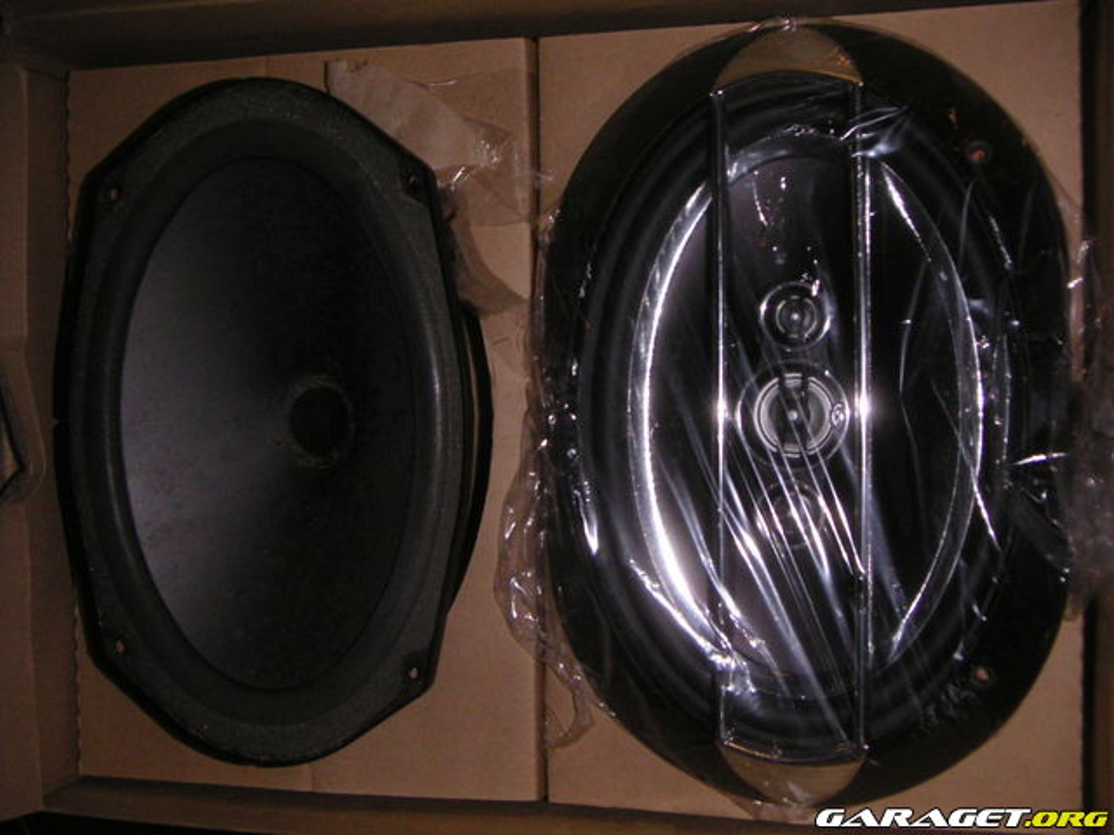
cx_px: 557
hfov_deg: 42.9
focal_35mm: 44
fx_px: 1416
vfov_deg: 32.9
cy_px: 418
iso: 200
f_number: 6.7
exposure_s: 1/45
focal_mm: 5.8
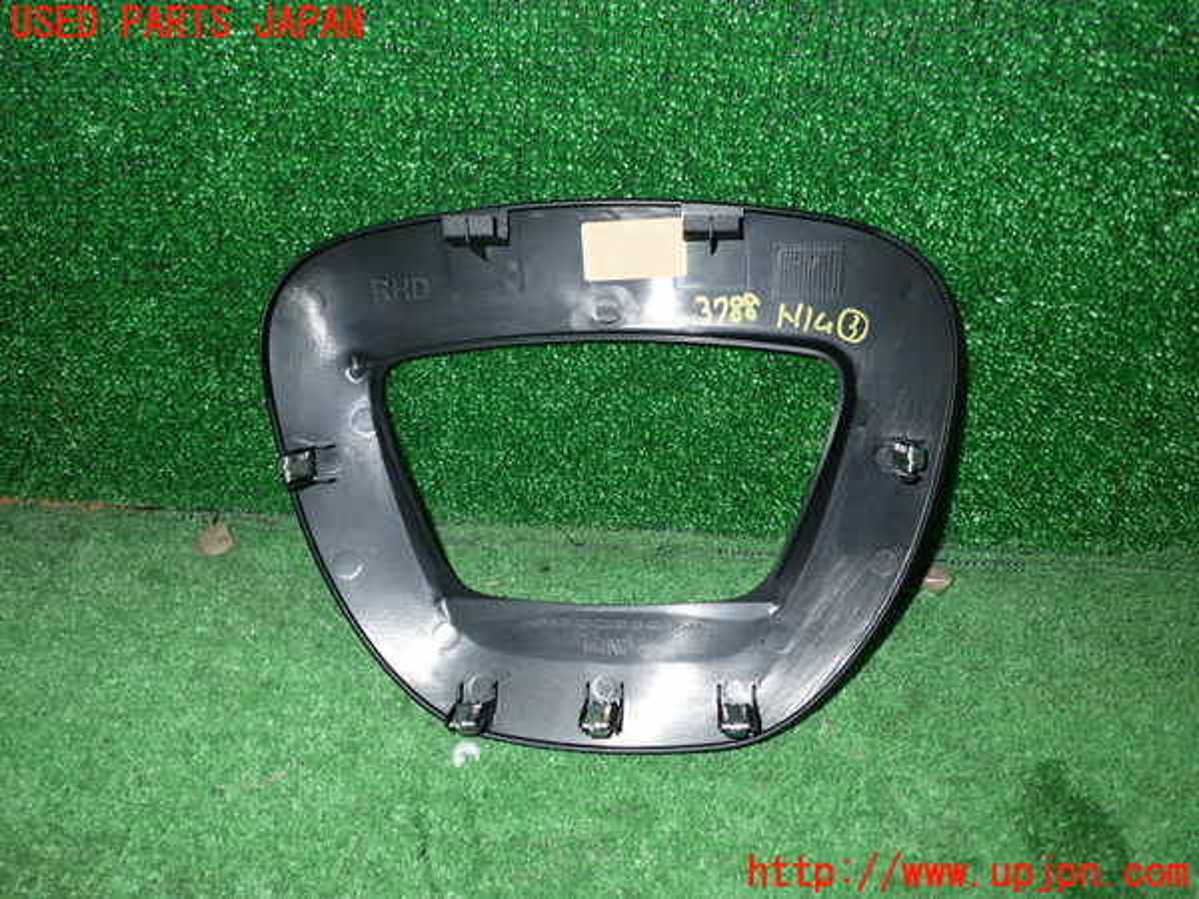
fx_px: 1039
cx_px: 600
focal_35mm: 30
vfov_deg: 46.8
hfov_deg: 60.0
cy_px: 450
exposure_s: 1/30
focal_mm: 5.4
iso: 800
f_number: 6.3
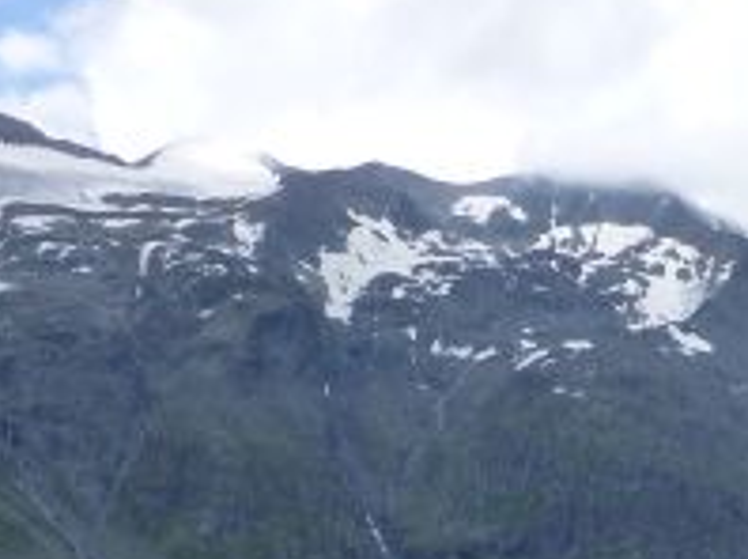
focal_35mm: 86
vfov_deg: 16.8
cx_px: 604
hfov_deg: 22.5
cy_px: 548
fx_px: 1856
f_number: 4
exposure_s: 1/500
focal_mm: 4.4
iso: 160
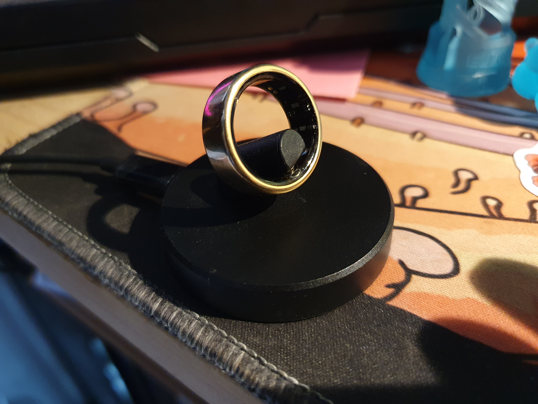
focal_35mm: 26
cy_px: 202
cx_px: 269
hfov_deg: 67.3
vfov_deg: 53.1
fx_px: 404
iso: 500
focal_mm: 4.32
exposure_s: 1/24
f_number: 1.5
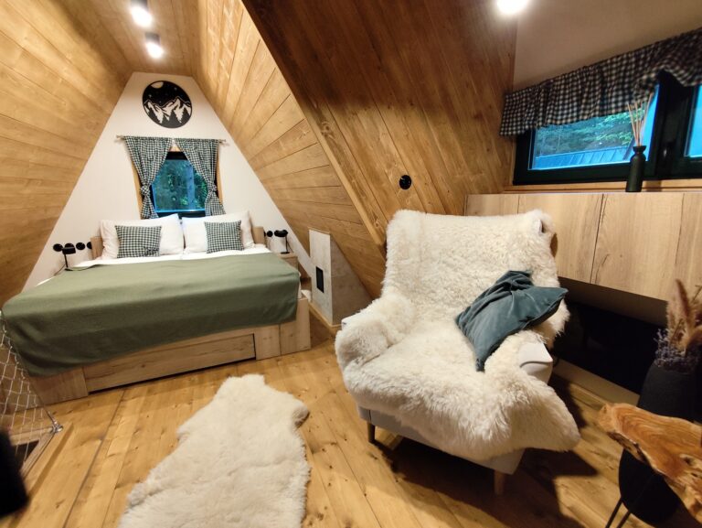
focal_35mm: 16
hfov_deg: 94.5
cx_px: 351
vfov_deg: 78.2
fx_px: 325
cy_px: 264
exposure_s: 1/50
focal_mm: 1.65
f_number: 2.2
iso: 320
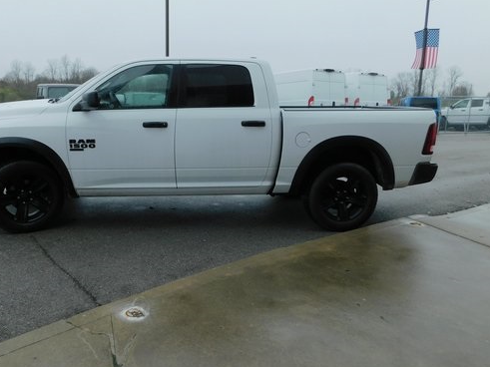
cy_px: 181
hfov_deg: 59.4
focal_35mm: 30
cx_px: 193
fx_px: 425
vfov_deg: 46.8
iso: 125
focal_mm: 4
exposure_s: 1/400
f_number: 3
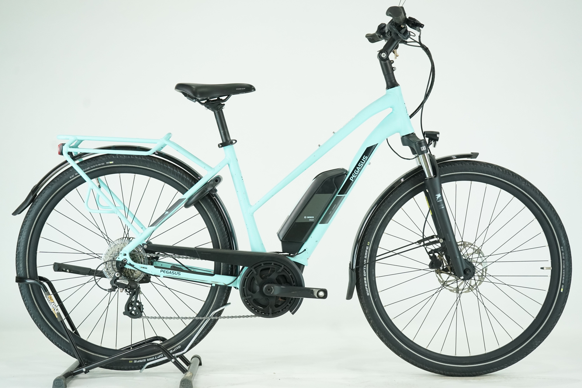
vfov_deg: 24.2
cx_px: 291
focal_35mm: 56
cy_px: 194
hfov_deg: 35.6
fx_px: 905
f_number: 5
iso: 1600
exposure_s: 1/200
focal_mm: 56
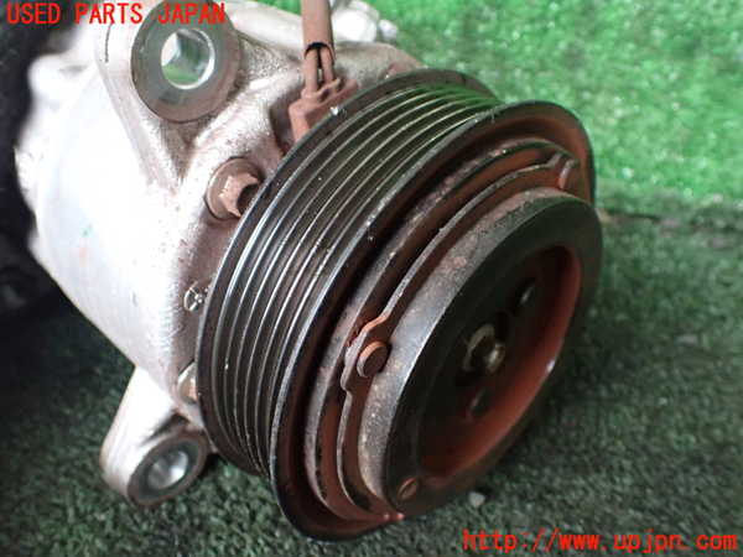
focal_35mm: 30
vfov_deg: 46.8
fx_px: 644
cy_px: 278
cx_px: 372
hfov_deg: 60.0
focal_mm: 5.4
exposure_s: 1/30
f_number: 2.3
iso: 1000
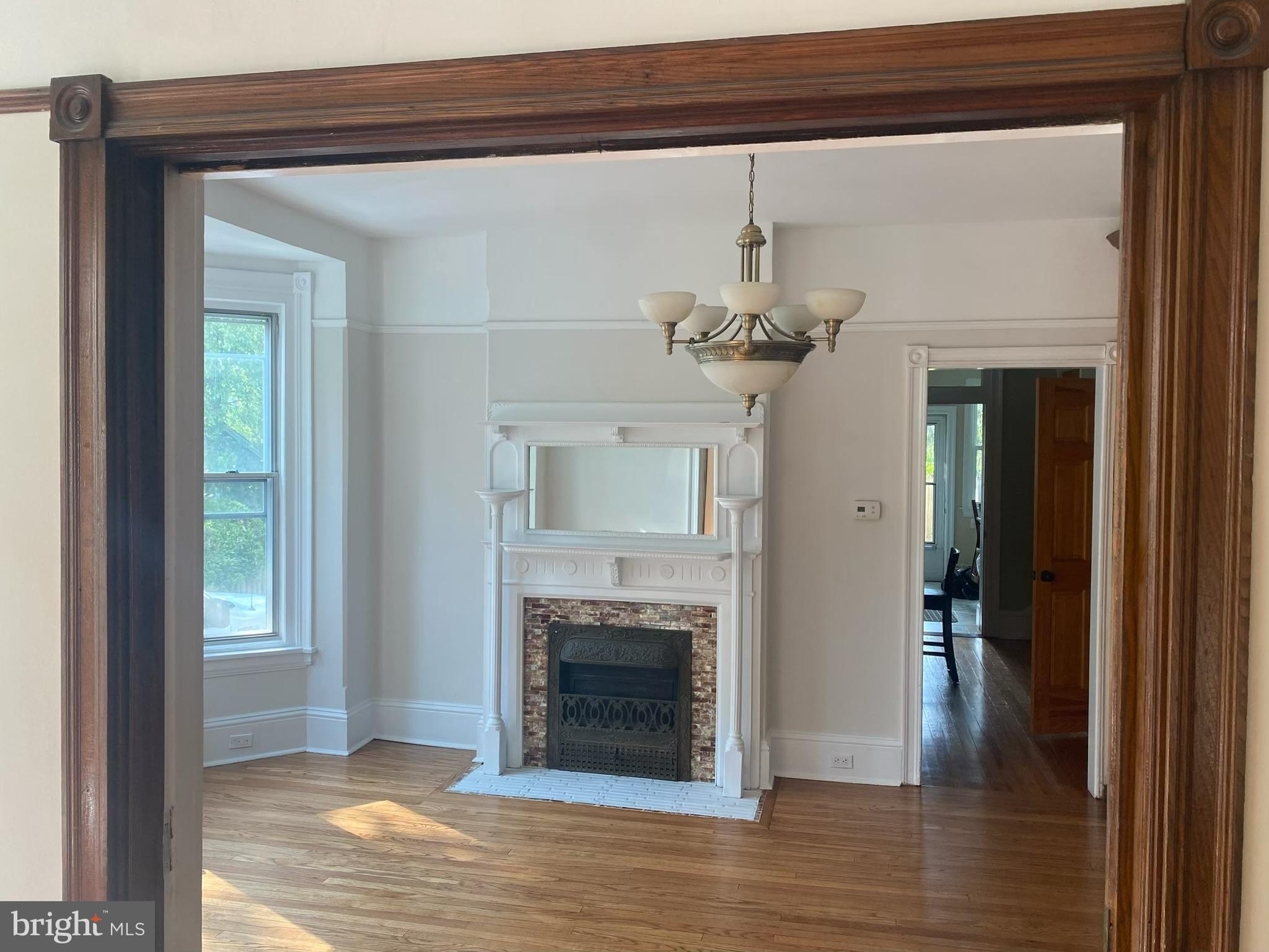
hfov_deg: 67.3
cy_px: 476
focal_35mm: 26
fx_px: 953
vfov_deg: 53.1
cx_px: 634
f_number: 1.8
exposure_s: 1/121
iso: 100
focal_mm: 4.25
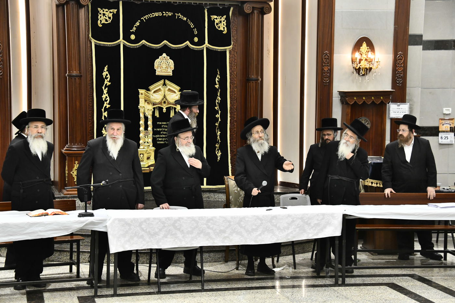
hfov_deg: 28.8
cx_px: 228
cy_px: 152
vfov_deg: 19.5
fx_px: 885
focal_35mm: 70
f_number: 5.6
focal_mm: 70
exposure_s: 1/160
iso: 2500
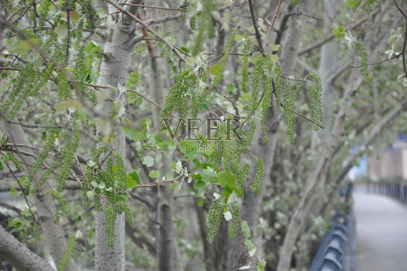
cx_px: 204
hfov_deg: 17.1
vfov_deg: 11.4
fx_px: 1355
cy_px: 136
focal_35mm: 120
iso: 1000
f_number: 5.3
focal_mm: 80
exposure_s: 1/500
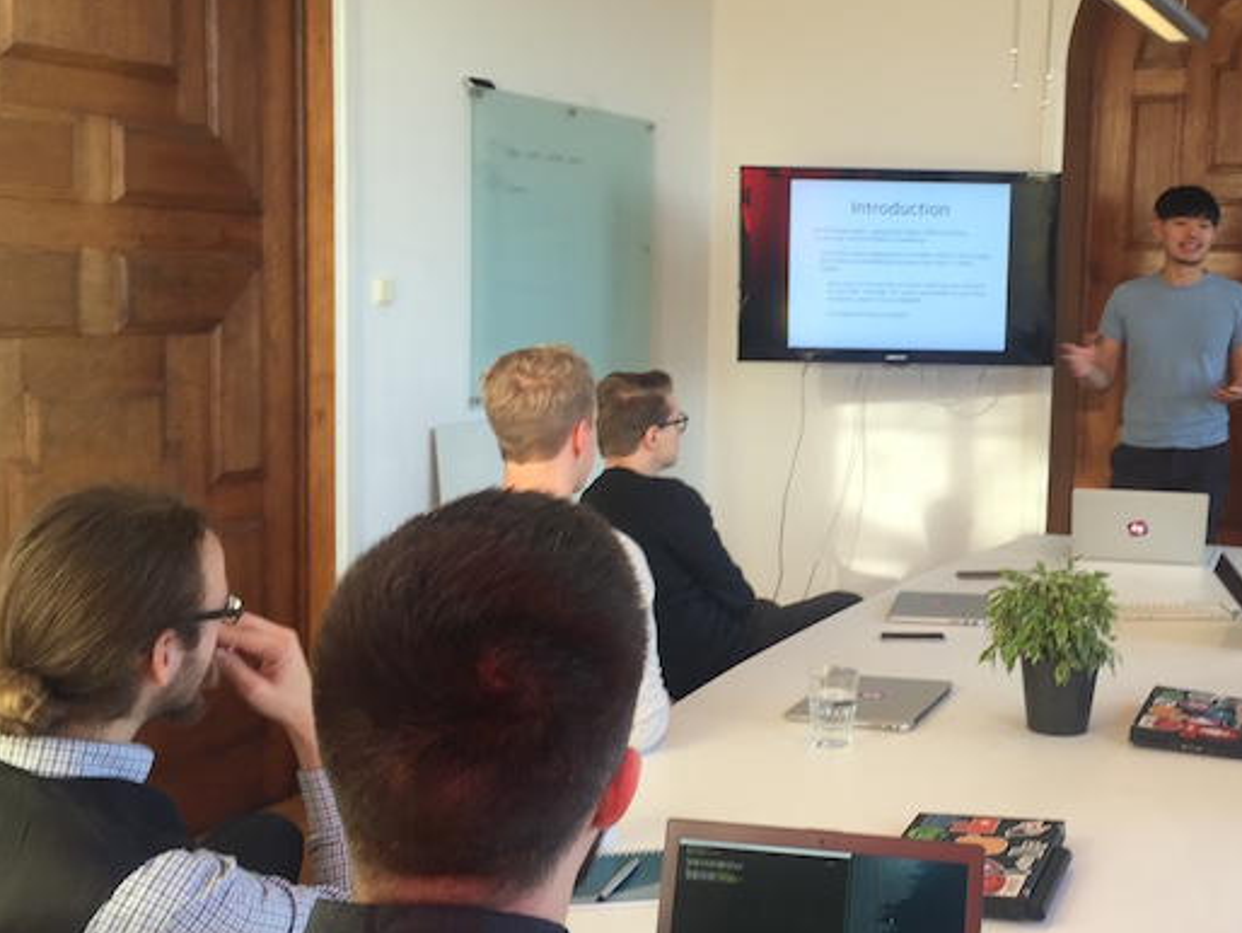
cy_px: 479
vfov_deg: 31.5
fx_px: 1651
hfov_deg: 40.5
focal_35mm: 46
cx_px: 863
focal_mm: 4.15
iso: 40
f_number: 2.2
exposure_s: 1/60
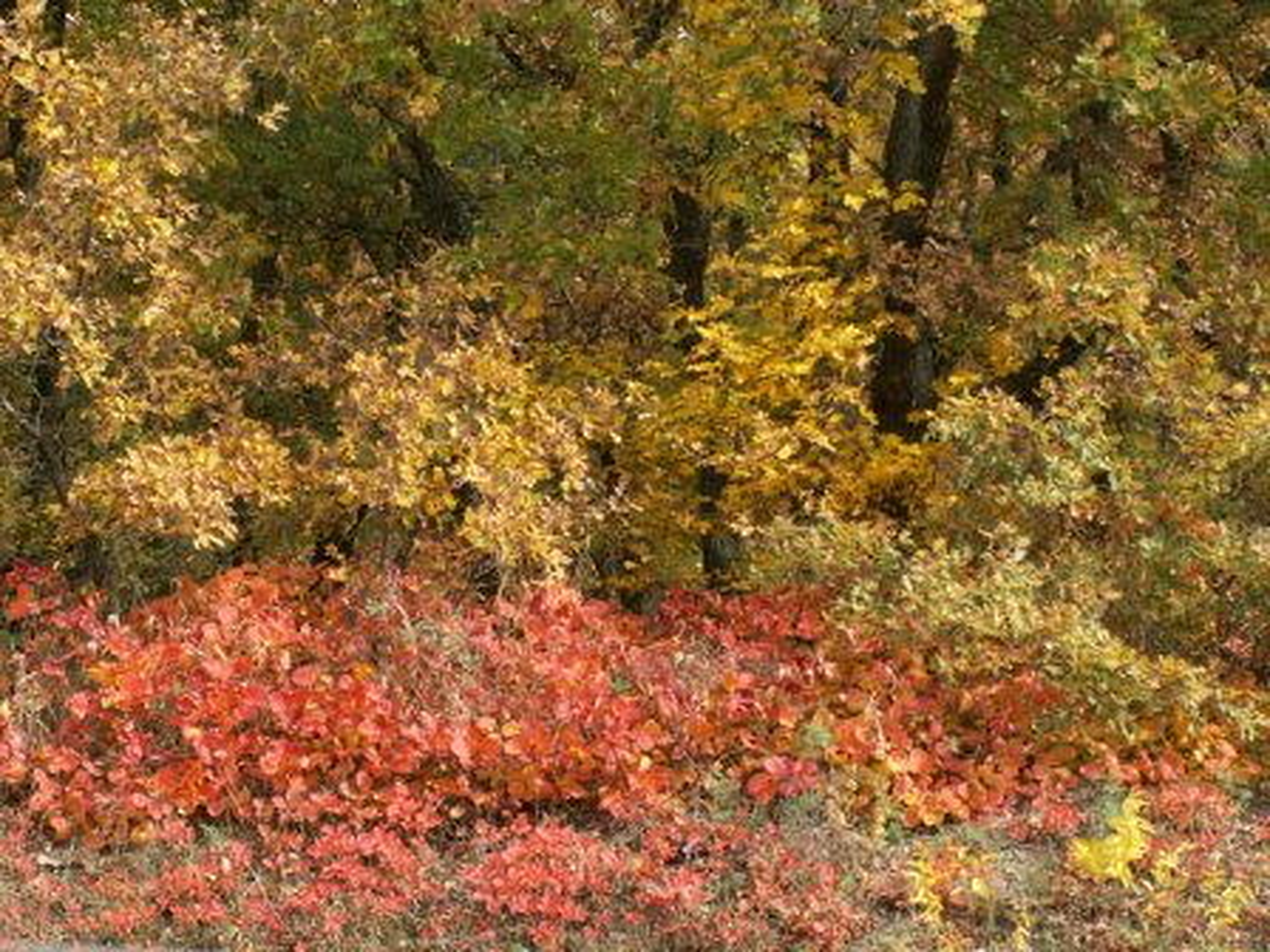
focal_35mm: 92
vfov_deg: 16.1
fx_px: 3375
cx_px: 635
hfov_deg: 21.3
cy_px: 476
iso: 50
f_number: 4.5
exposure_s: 1/60
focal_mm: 15.43
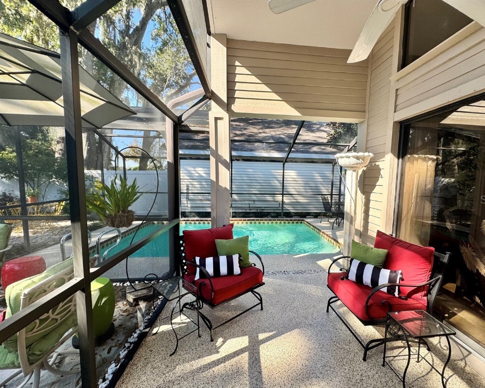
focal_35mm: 15
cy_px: 199
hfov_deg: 96.6
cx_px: 264
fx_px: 215
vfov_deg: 84.0
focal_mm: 2.22
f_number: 2.2
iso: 40
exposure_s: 1/217
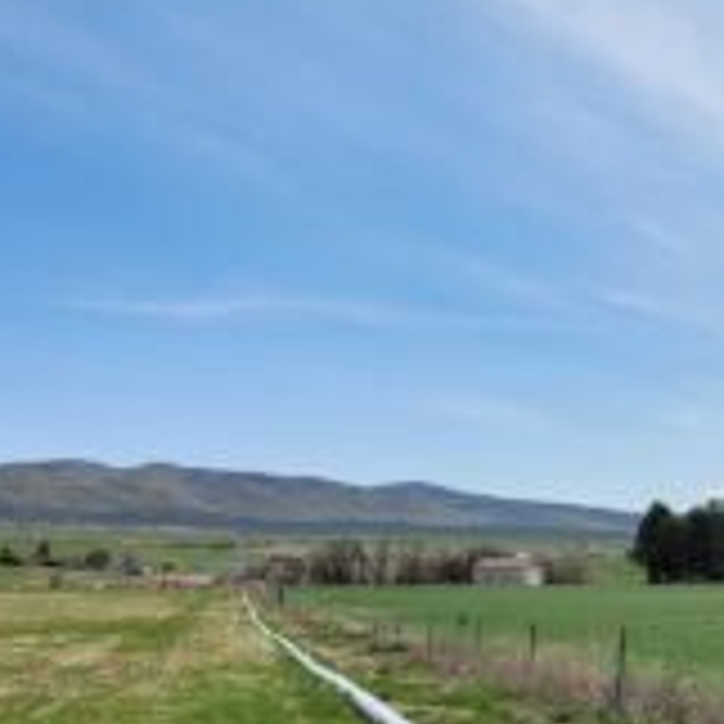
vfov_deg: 30.1
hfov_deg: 29.2
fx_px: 1301
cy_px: 616
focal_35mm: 55
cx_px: 13
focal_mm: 7
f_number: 1.8
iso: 20
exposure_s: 1/1376
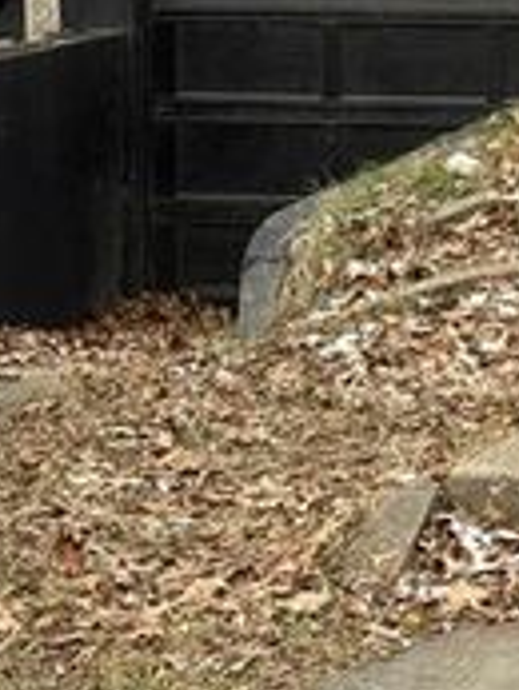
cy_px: -245
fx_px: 3694
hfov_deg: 7.8
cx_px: 934
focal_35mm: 185
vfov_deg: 10.4
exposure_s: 1/234
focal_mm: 6.76
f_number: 1.78
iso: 100
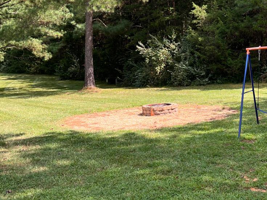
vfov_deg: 27.4
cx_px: 169
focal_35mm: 53
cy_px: 77
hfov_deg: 35.9
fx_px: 409
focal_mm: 5.7
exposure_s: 1/763
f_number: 1.5
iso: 50
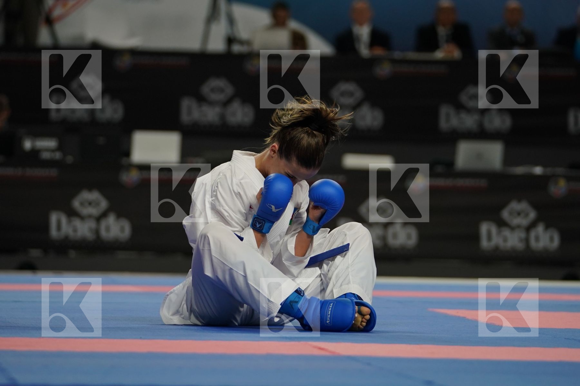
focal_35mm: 231
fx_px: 3721
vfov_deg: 5.9
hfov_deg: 8.9
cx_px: 290
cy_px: 193
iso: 800
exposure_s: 1/1000
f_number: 2.8
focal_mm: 154
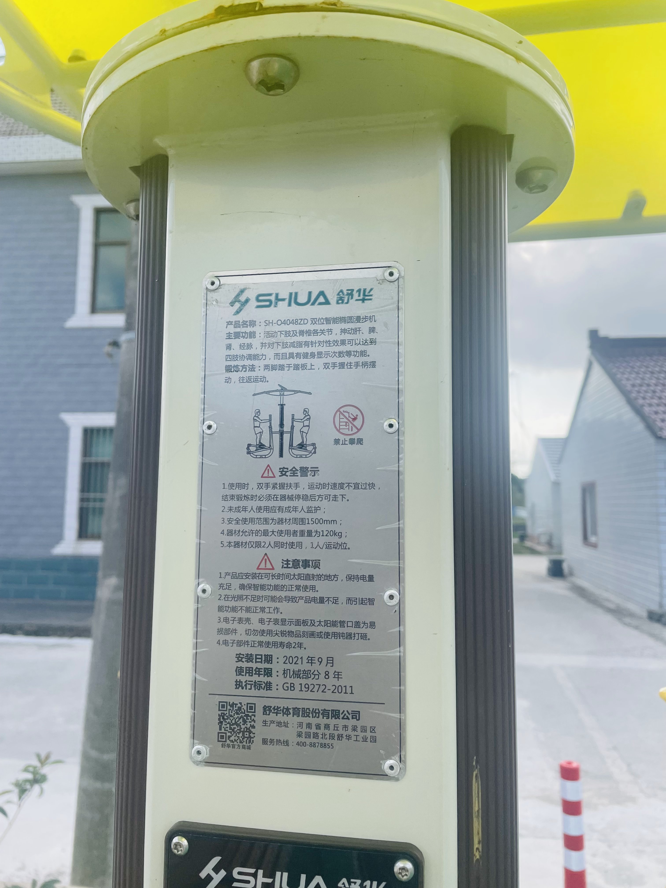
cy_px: 444
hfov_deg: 53.1
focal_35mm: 26
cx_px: 333
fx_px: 667
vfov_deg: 67.3
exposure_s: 1/1335
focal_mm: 4.2
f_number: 1.6
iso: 32
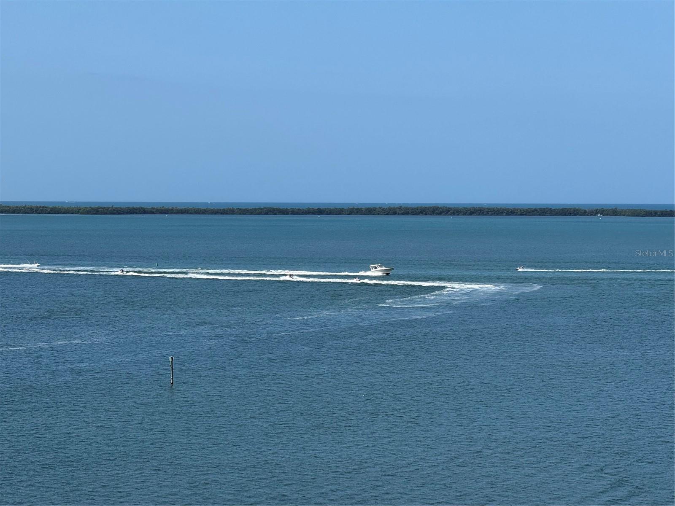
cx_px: 338
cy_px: 253
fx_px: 2340
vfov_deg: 12.3
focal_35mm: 120
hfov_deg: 16.4
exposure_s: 1/2083
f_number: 2.8
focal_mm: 15.66
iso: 50
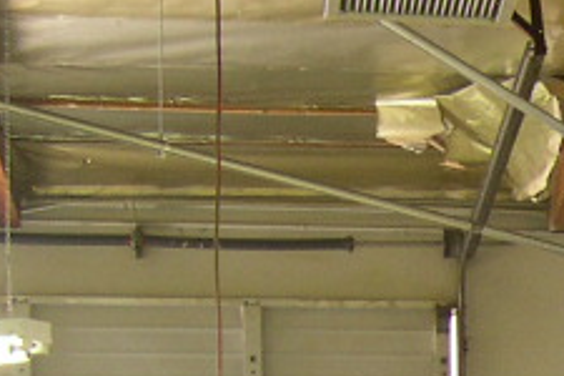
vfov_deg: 7.3
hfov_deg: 10.2
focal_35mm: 180
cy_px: 772
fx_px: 2820
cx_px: 1246
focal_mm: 8
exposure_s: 1/18.3
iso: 100
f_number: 2.8
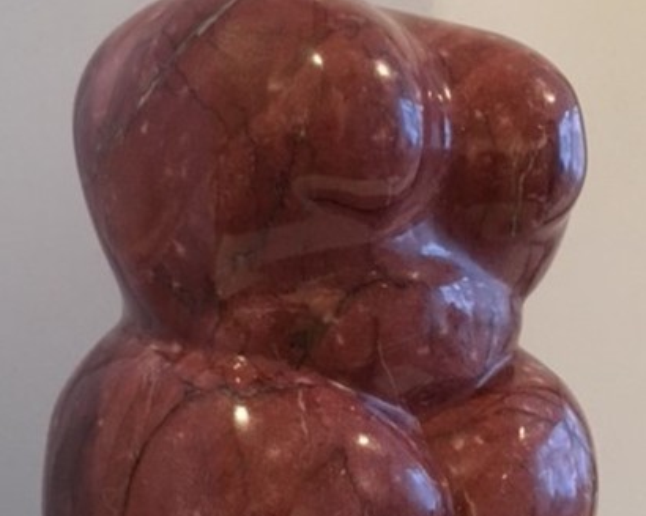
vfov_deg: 38.8
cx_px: 324
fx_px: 727
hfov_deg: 47.9
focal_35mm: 38
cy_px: 330
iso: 640
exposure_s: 1/17
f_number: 2.2
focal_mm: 4.15
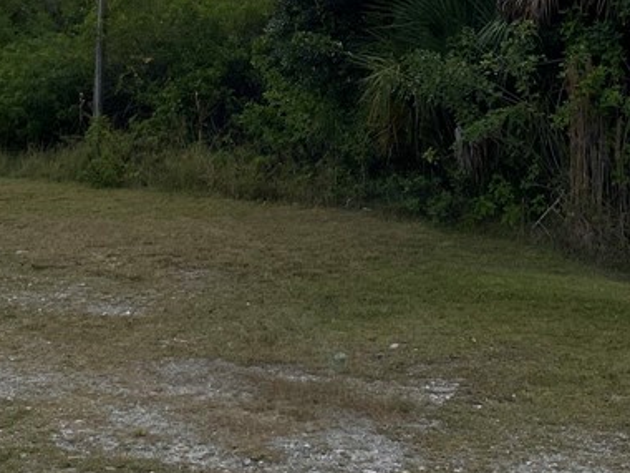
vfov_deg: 20.3
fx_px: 1274
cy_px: -17
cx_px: 340
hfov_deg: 27.8
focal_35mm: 70
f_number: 1.8
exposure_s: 1/4808
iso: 32
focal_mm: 4.25
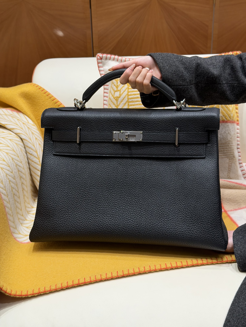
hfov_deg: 30.3
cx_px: 123
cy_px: 164
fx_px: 455
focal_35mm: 48
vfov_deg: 39.7
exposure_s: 1/100
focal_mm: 6.76
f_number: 1.78
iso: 50
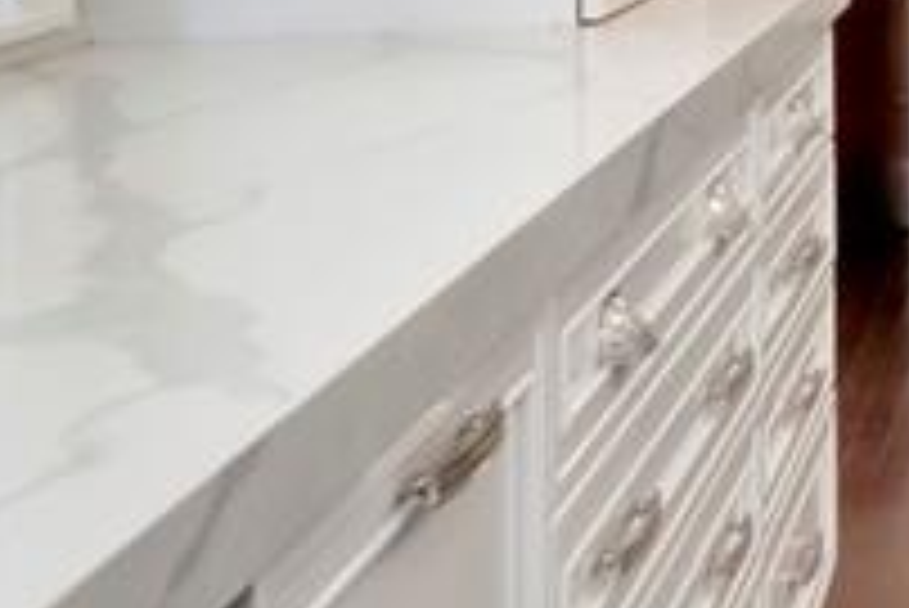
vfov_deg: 14.9
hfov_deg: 16.1
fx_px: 2205
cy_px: -223
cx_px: 1966
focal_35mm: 87
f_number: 7.1
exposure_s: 1/30
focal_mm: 11.5
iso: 1000
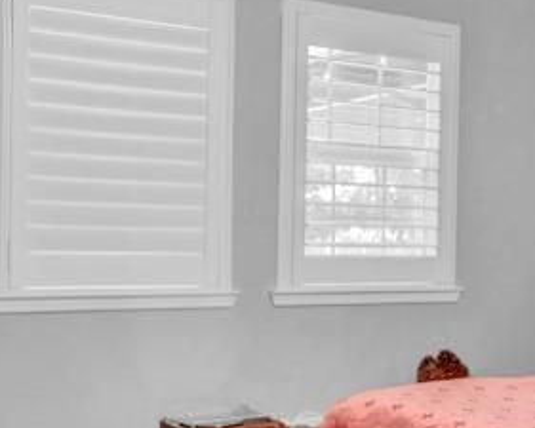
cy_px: 237
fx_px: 950
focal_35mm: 60
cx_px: 423
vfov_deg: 25.4
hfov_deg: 30.7
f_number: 4.5
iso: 100
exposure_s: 1/2.5
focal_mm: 12
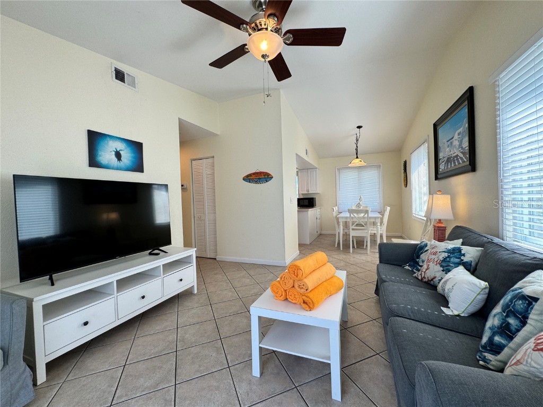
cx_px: 272
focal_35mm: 14
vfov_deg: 85.7
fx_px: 220
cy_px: 204
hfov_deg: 102.1
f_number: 2.2
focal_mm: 2.22
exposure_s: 1/120
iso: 80
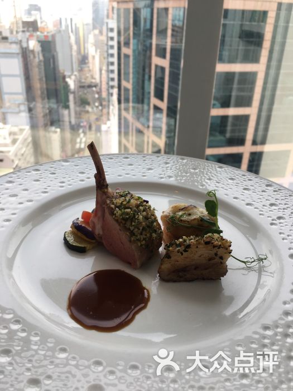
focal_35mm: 29
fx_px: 327
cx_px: 146
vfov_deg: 61.7
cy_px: 196
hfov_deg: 48.2
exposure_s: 1/100
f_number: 2.2
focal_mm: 4.15
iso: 32
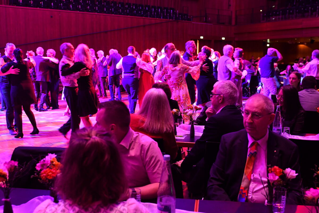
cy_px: 106
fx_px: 319
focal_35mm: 36
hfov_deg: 53.1
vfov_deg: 36.9
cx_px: 160
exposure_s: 1/40
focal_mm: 24
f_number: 3.2
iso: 2500
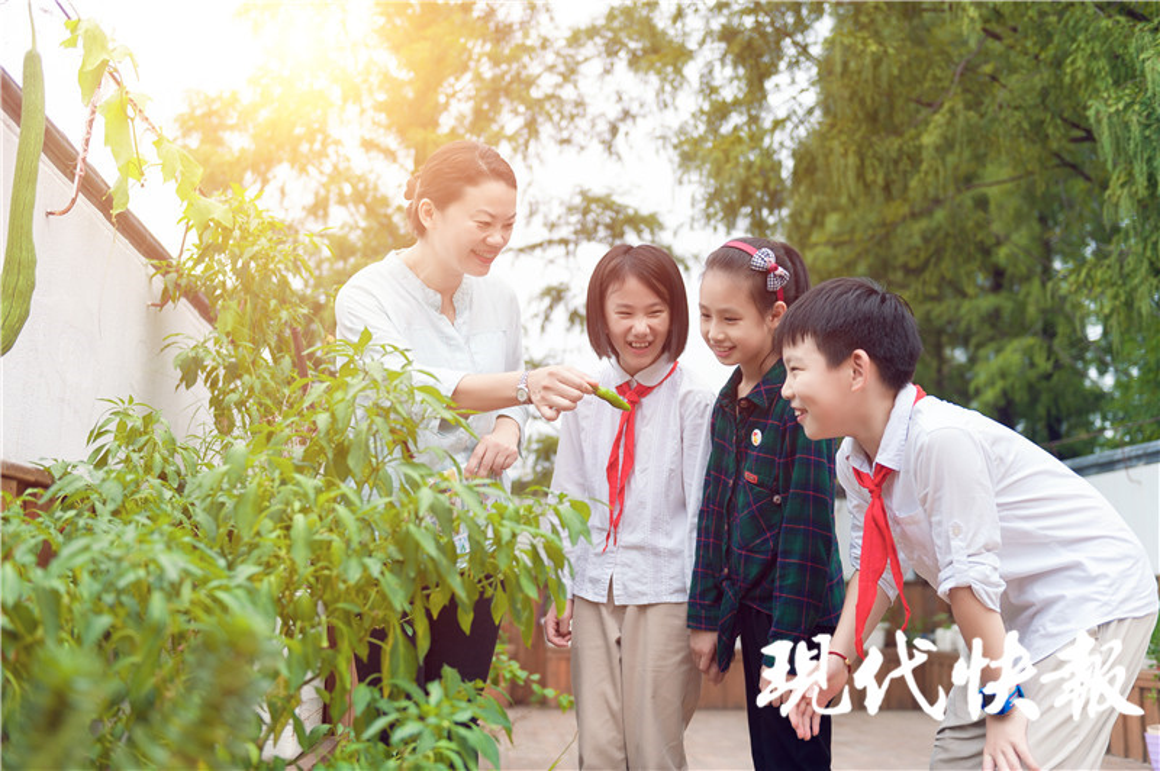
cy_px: 386
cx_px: 580
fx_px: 1352
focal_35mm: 42
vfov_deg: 31.8
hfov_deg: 46.4
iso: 200
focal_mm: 42
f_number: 2.8
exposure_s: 1/640
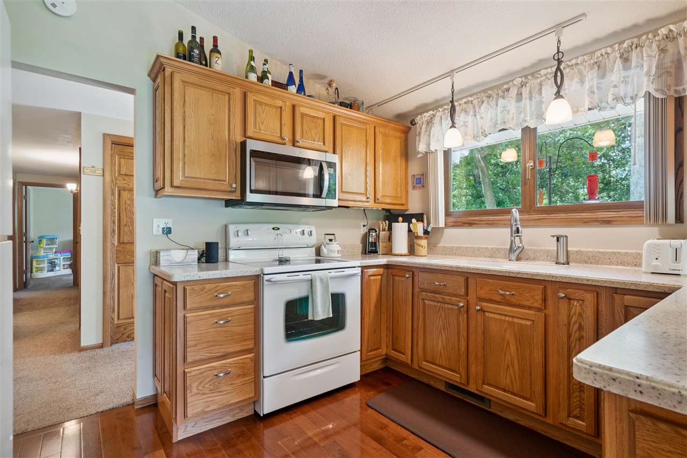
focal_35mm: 17
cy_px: 229
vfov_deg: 70.4
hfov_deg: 93.3
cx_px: 344
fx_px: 324
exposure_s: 1/3.33
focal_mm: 17
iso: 400
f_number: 9
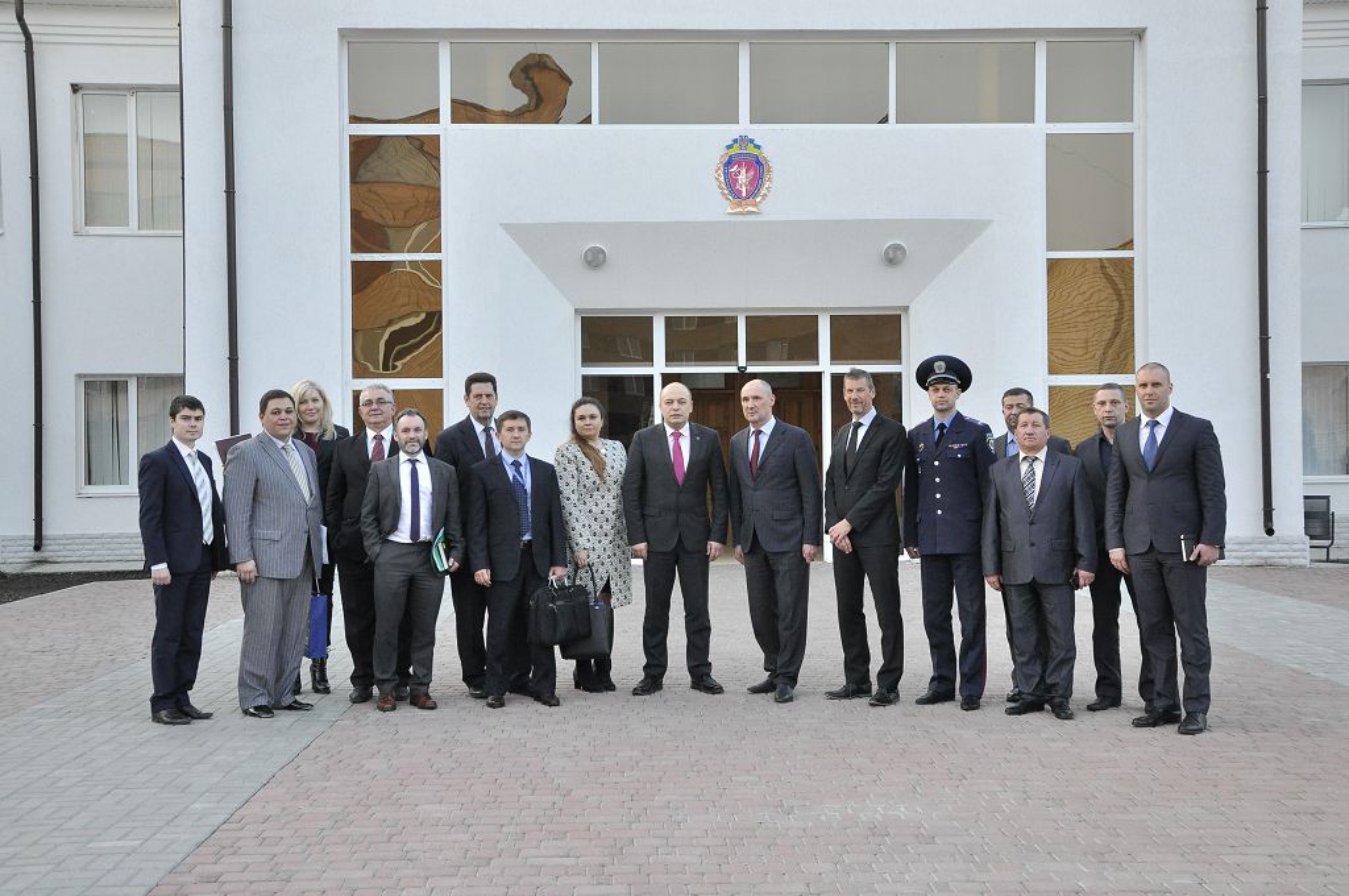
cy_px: 448
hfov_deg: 43.7
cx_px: 674
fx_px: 1684
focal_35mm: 45
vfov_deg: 29.8
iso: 1250
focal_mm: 30
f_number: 7.1
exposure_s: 1/200
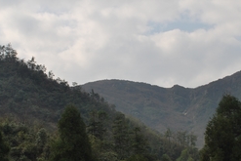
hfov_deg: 25.7
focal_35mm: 79
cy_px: 81
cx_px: 124
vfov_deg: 17.3
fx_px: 529
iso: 100
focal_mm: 26
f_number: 10
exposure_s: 1/200
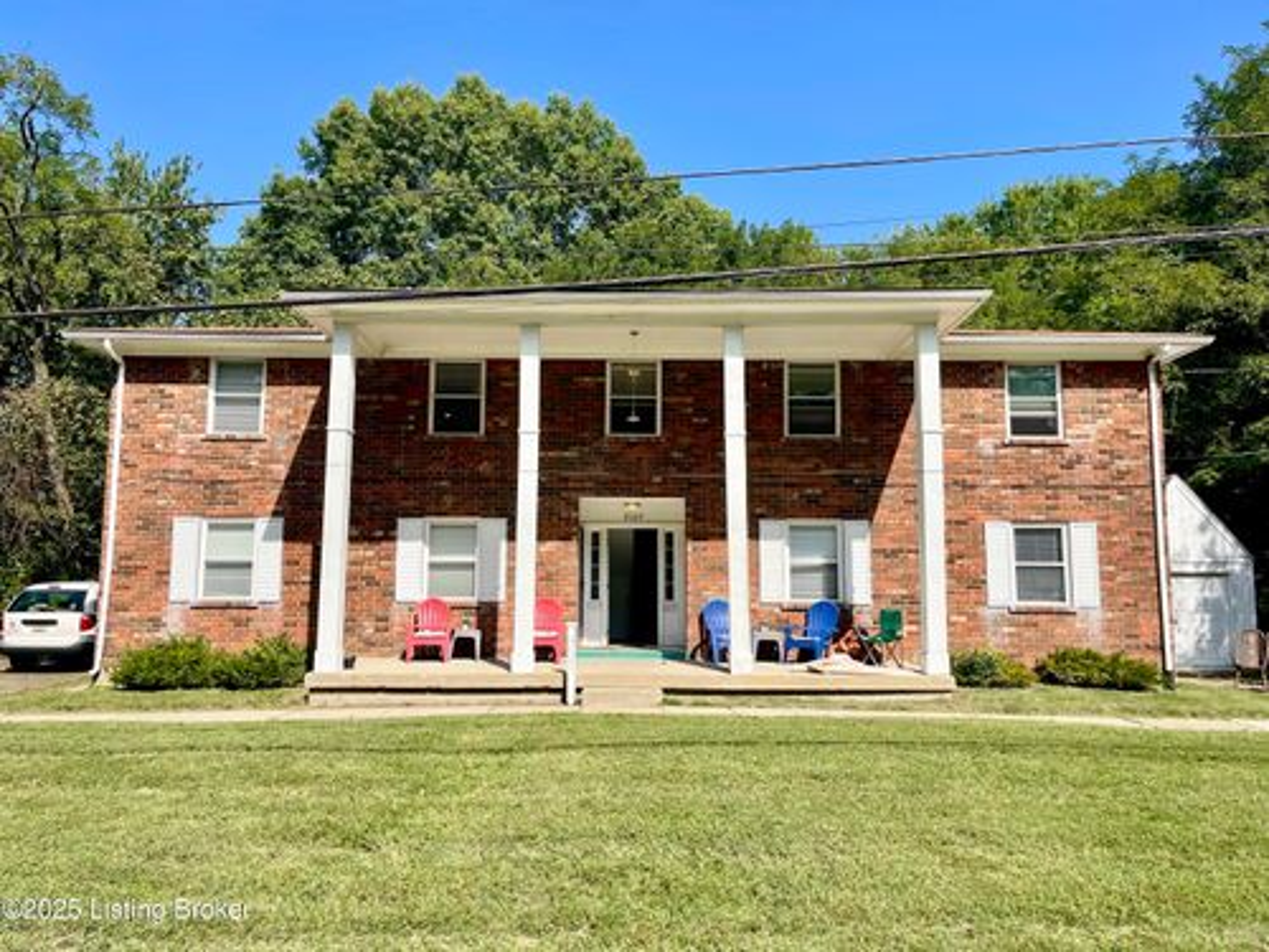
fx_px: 916
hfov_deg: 69.4
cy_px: 476
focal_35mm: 25
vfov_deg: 54.9
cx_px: 634
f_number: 1.6
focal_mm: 5.1
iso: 32
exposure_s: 1/3663
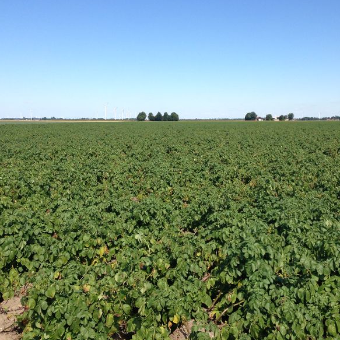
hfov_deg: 41.7
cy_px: 170
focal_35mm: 40
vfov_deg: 41.9
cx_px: 201
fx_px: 444
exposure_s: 1/1106
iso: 50
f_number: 2.4
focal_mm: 4.13
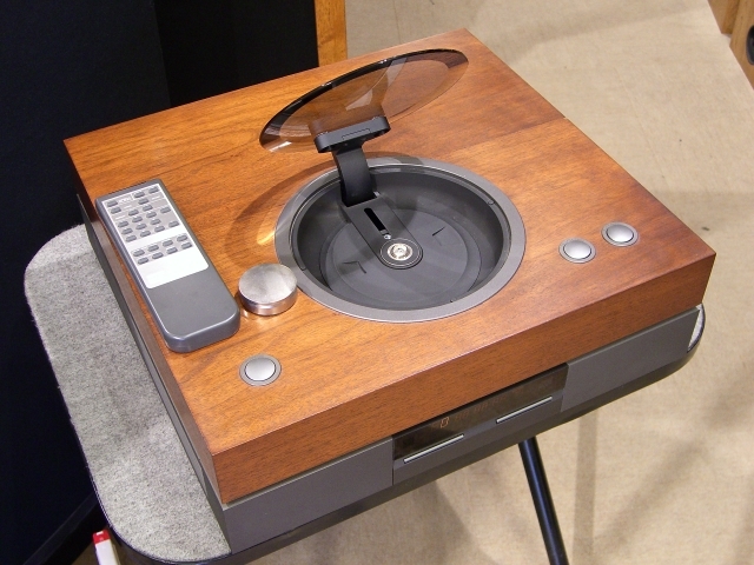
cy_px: 282
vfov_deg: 31.5
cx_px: 377
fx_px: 1002
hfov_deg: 41.2
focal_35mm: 46
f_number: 3.1
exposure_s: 1/13
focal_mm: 9.5
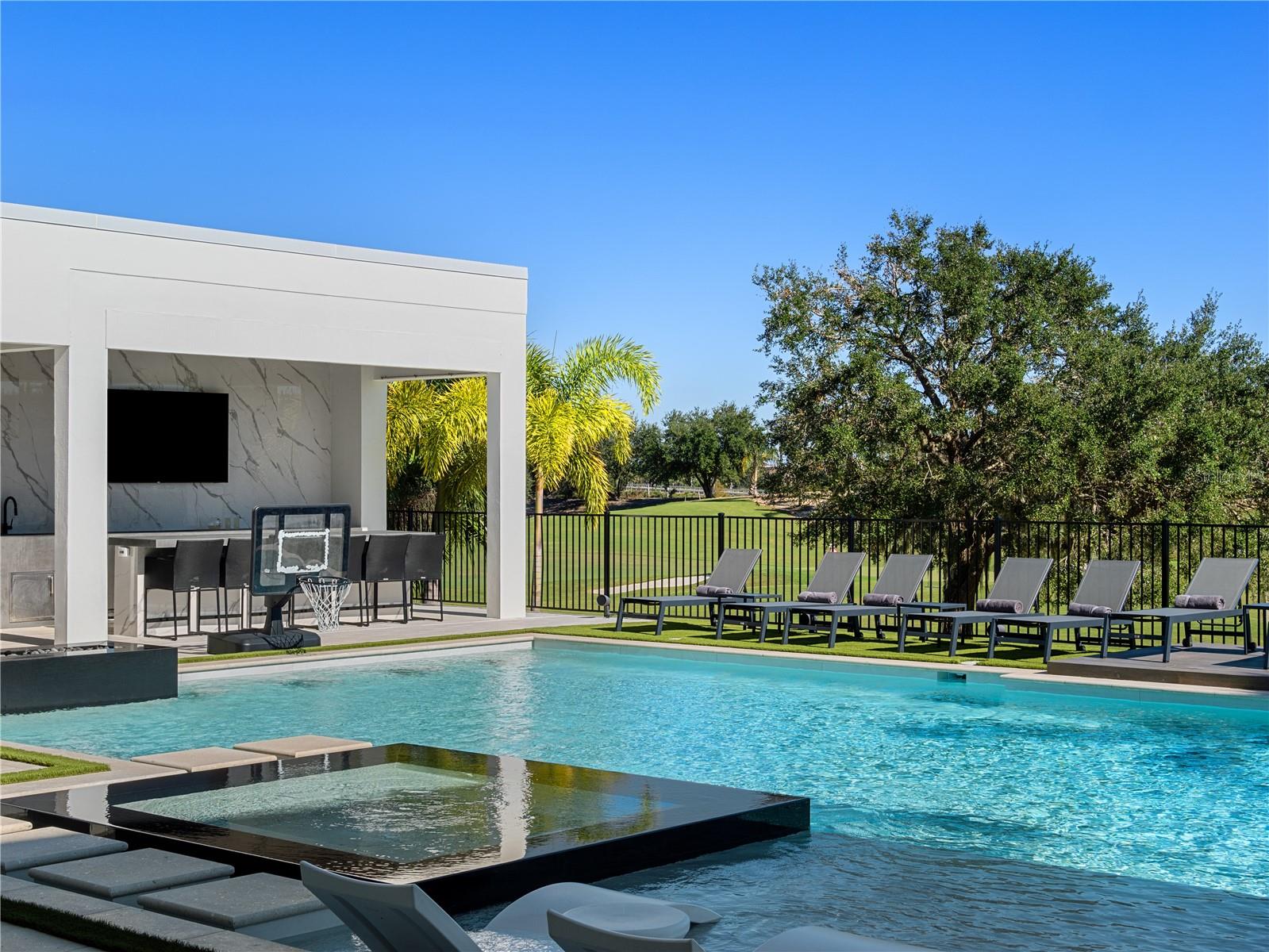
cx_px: 634
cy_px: 476
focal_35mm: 50
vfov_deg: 29.1
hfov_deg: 38.2
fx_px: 1833
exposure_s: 1/250
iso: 100
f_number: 7.1
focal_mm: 25
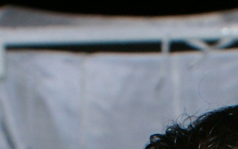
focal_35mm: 234
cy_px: 508
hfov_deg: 8.9
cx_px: 225
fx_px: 1517
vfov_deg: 5.2
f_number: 5.6
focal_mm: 22
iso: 400
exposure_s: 1/60
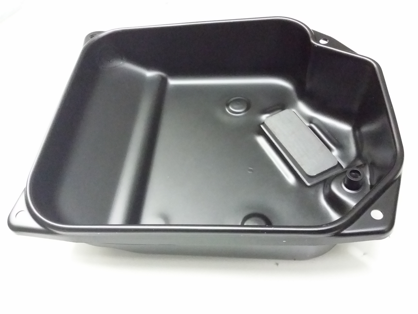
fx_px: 386
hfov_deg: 56.8
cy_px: 157
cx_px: 209
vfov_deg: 44.2
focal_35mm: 32
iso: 1000
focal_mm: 3.4
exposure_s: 1/15
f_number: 2.4
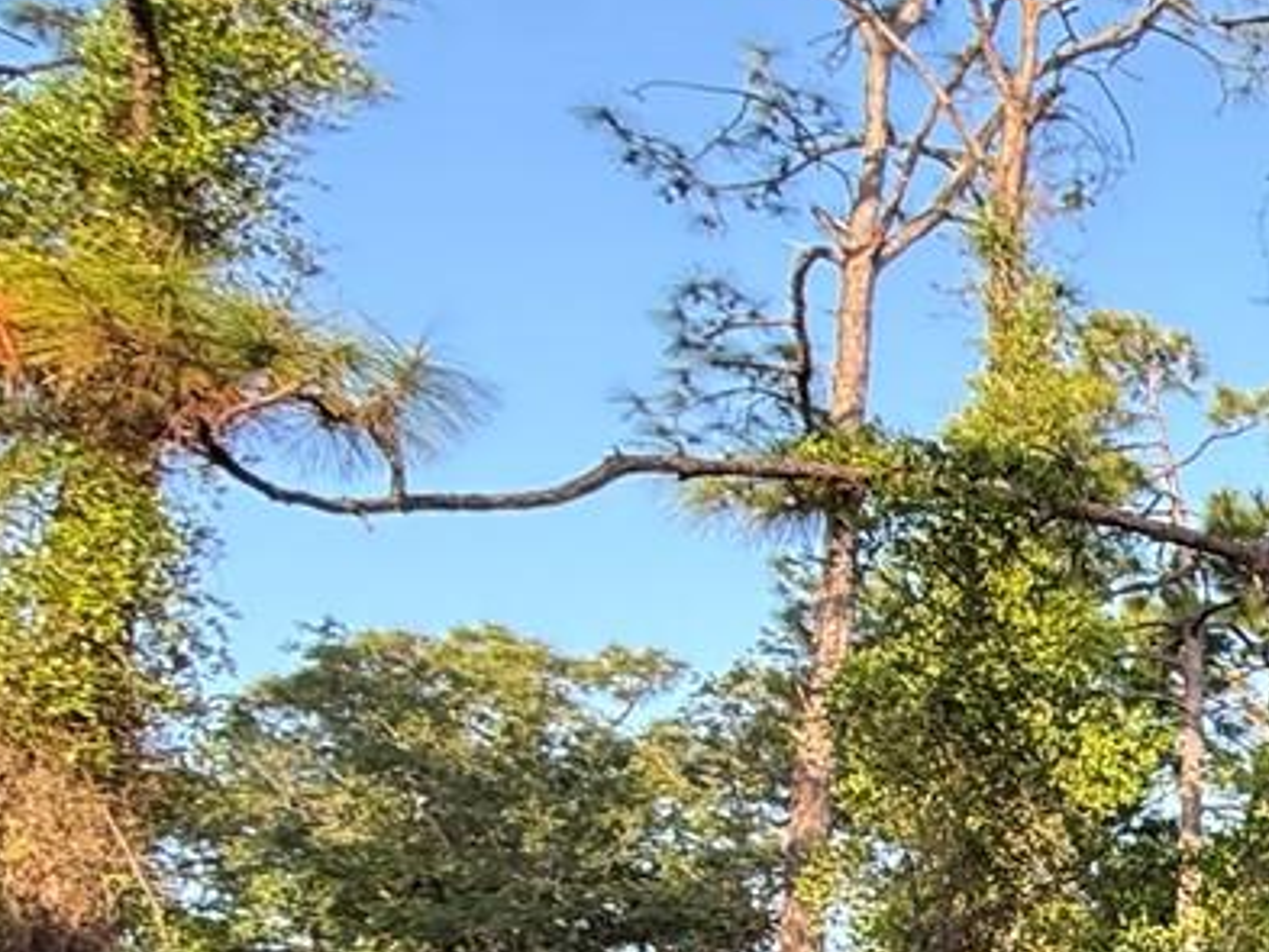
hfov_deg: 20.4
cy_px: 1058
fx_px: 2090
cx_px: 2409
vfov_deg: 24.0
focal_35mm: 57
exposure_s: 1/186
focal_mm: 2.22
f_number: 2.2
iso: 64
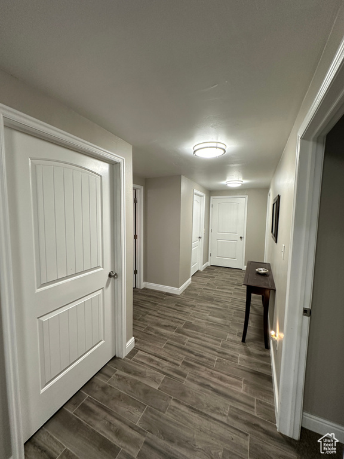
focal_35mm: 14
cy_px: 230
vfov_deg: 102.1
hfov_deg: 85.7
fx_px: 186
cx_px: 172
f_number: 2.2
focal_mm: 2.22
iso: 160
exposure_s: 1/60
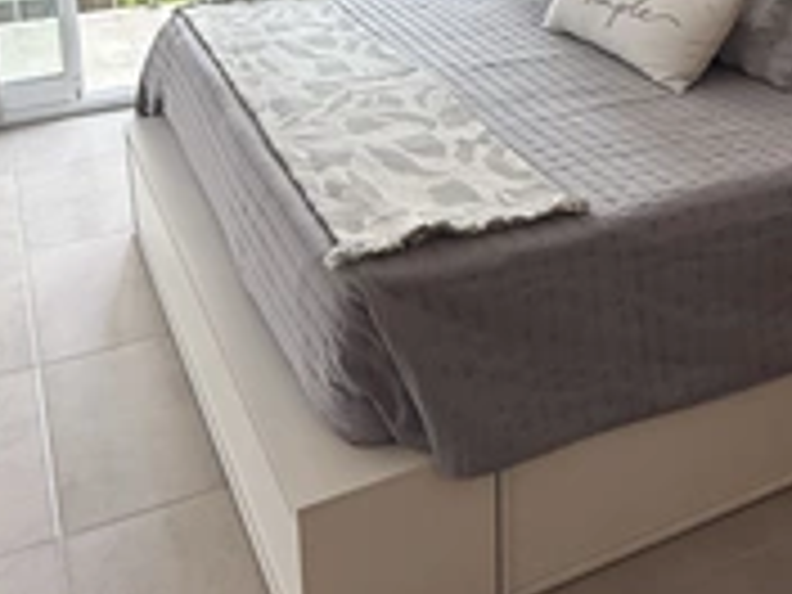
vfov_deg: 35.4
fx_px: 801
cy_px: -45
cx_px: 459
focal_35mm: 35
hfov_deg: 52.4
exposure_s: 1/91
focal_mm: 2.22
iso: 320
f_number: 2.2
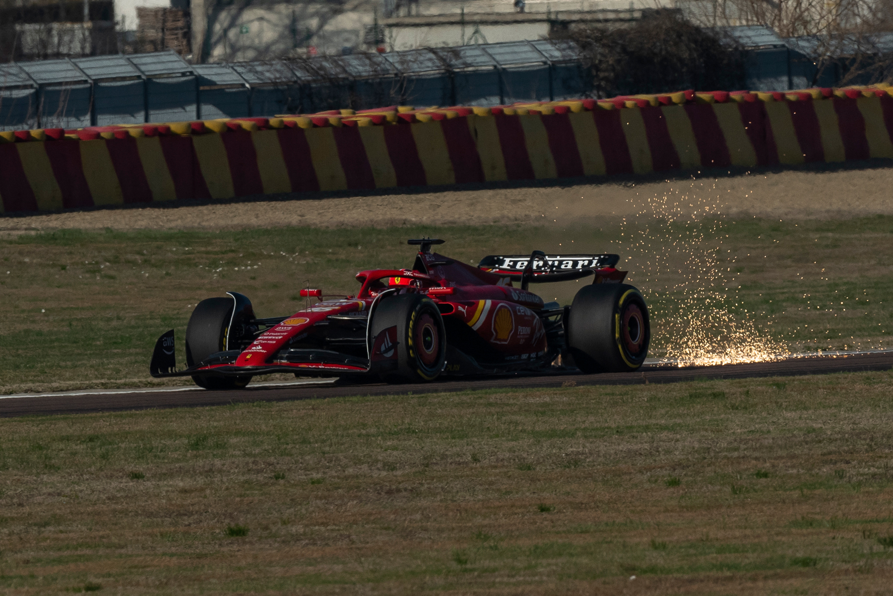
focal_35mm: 500
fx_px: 12405
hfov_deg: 4.1
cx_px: 446
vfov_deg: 2.8
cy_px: 298
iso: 560
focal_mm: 500
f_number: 7.1
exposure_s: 1/4000
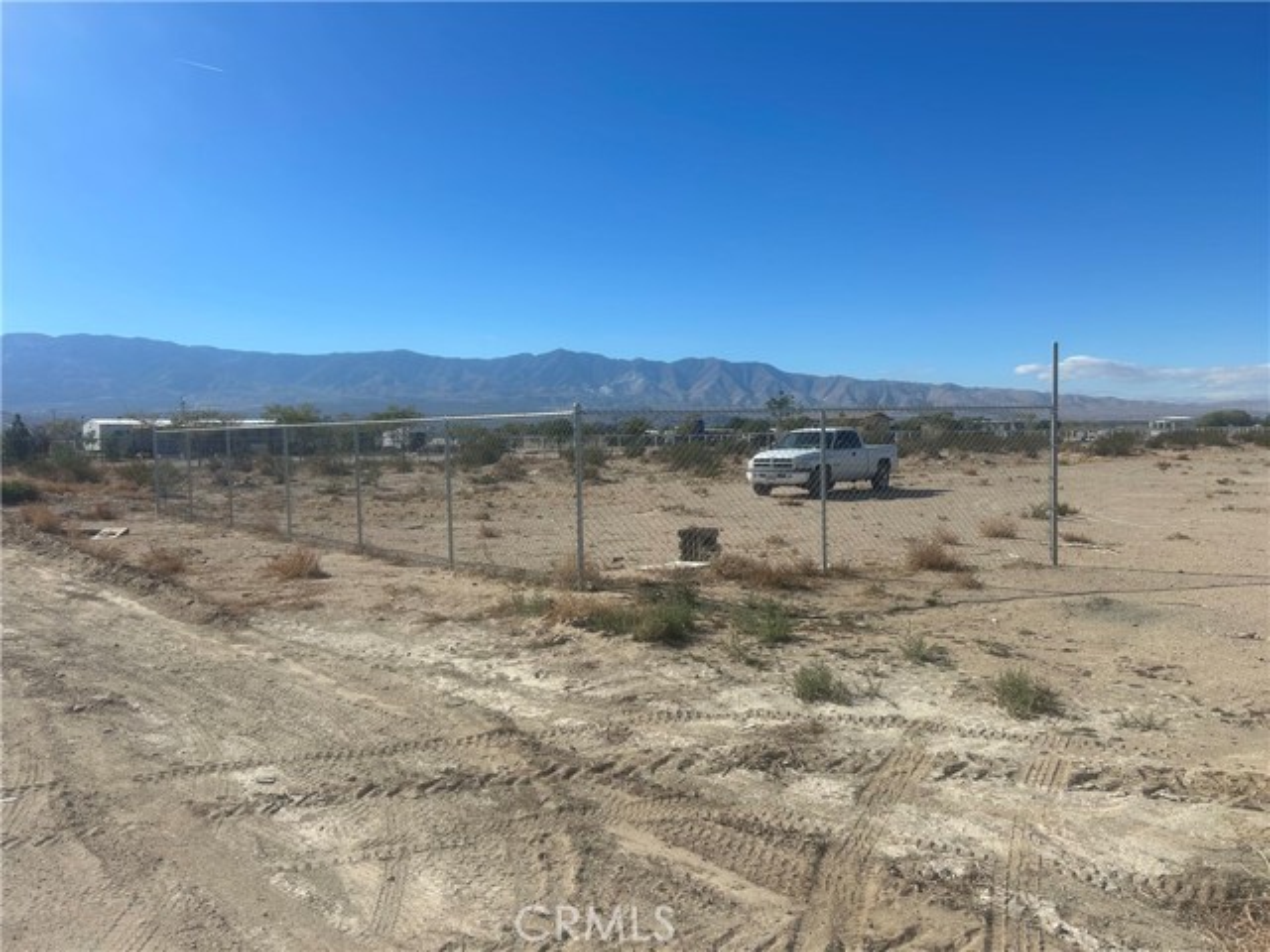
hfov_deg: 67.3
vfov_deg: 53.1
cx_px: 635
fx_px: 954
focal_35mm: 26
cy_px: 476
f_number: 1.5
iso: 50
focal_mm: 5.7
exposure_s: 1/7463
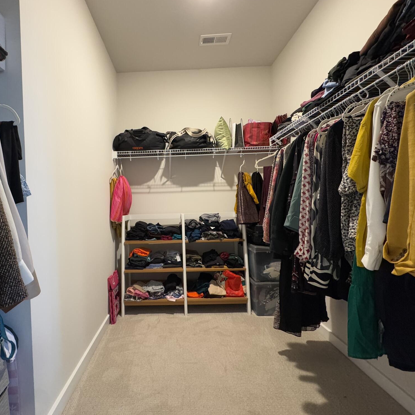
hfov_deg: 83.0
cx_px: 167
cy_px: 210
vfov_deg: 84.0
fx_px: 231
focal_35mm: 17
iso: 640
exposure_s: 1/60
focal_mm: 2.22
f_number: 2.2
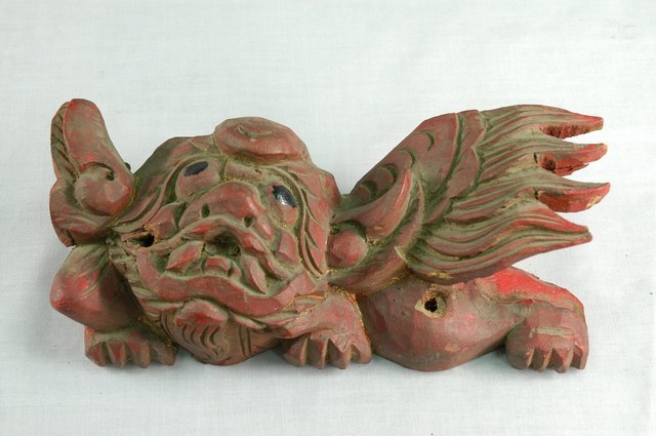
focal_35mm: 72
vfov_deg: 18.9
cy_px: 218
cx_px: 328
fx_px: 1310
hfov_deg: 28.1
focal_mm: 48
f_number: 8
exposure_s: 1/8
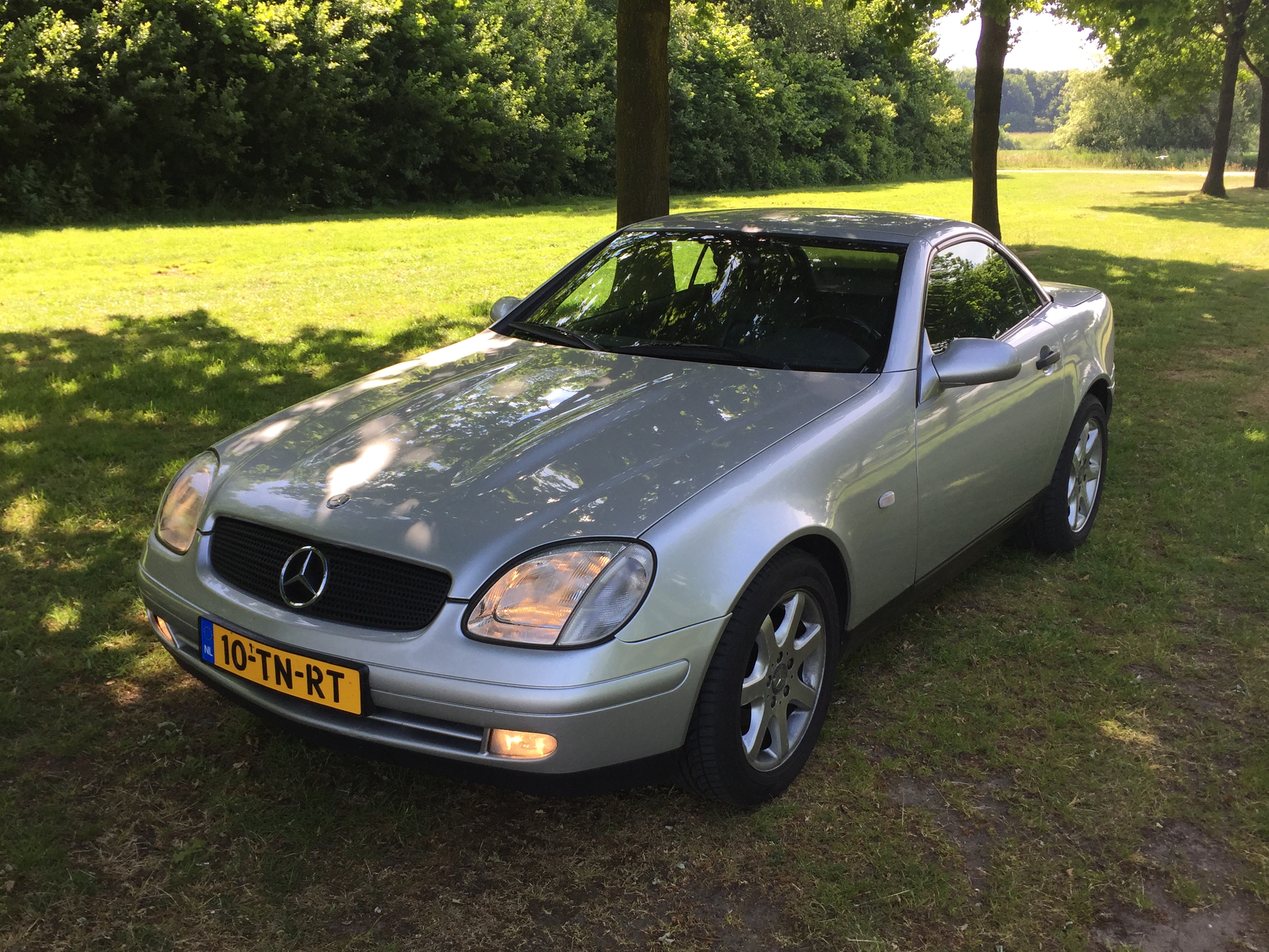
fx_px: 1246
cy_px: 535
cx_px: 629
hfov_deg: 54.0
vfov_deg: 41.7
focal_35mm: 34
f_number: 2.2
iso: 32
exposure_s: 1/359
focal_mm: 4.15
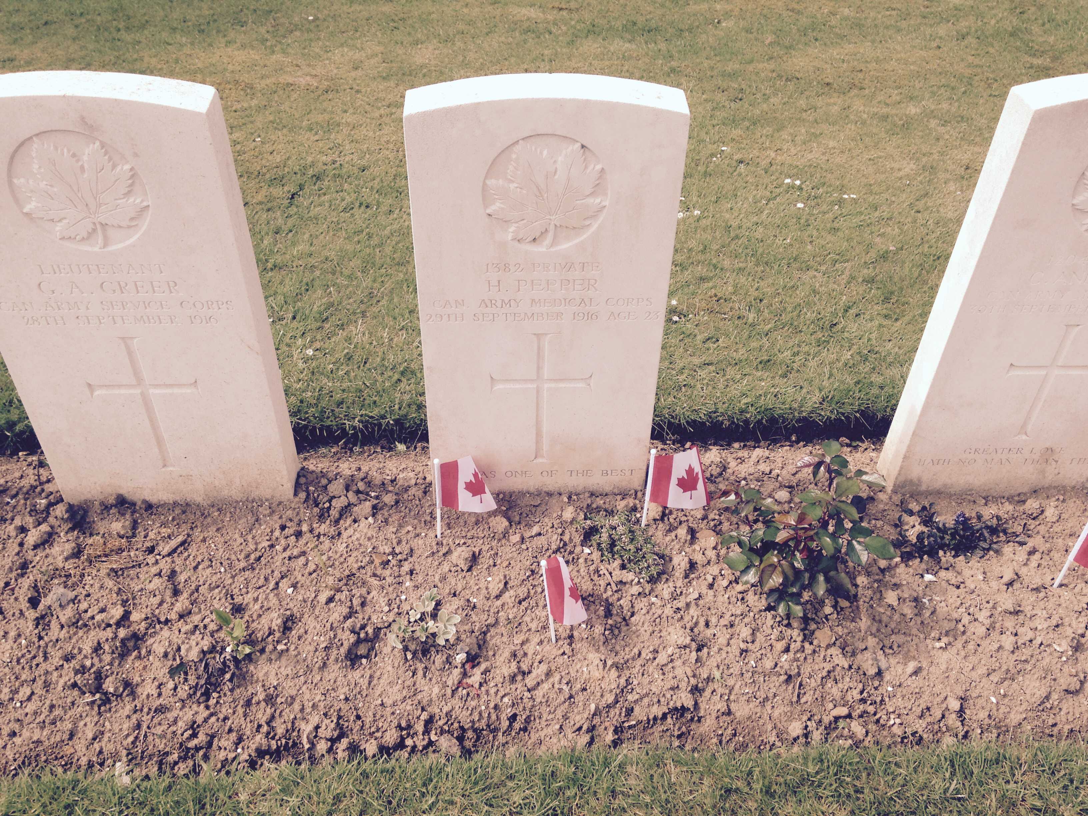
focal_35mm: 33
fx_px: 1037
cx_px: 544
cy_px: 408
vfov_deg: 42.9
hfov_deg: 55.4
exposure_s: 1/1130
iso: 50
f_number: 2.4
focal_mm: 4.12
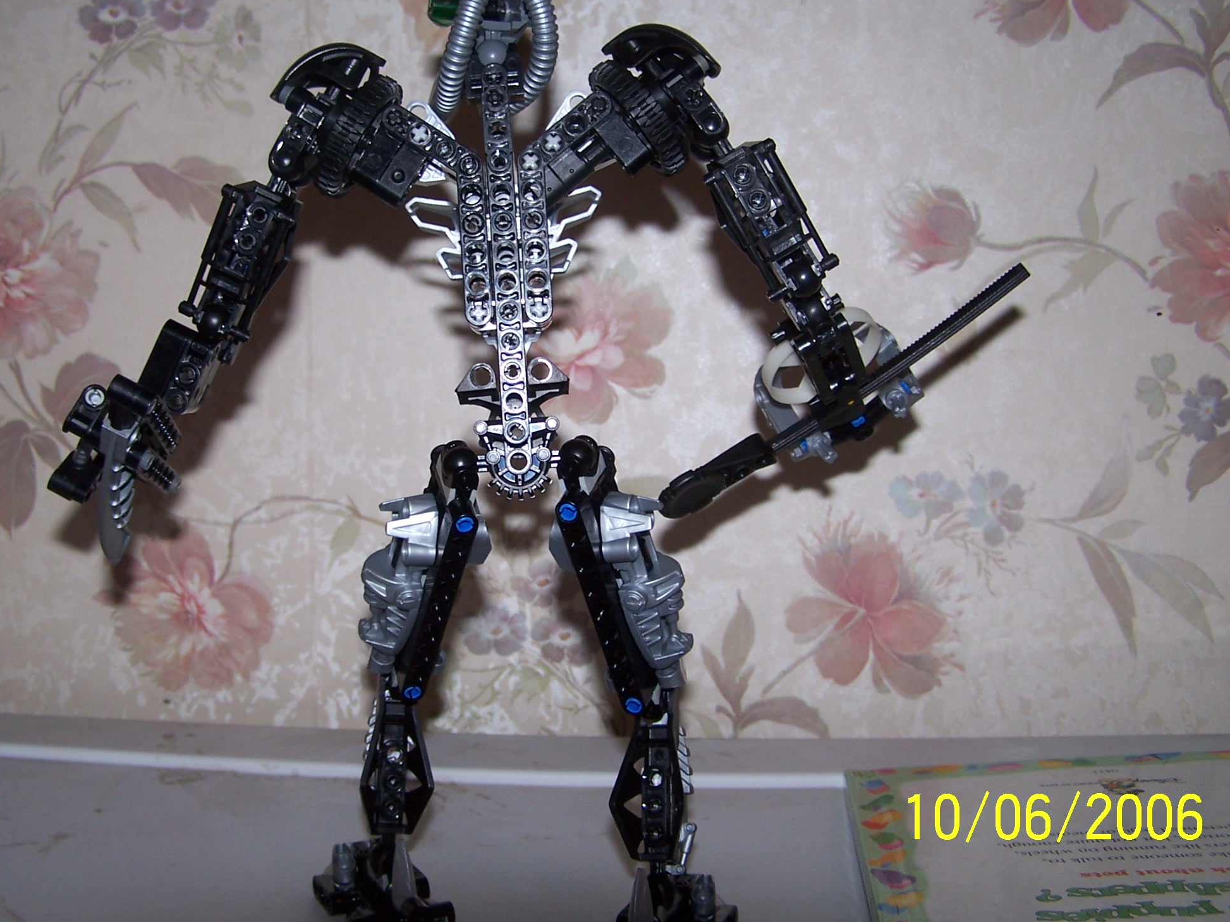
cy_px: 407
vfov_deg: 32.1
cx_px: 558
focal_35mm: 45
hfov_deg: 42.0
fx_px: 1599
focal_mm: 6.3
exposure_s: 1/60
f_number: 2.8
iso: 80
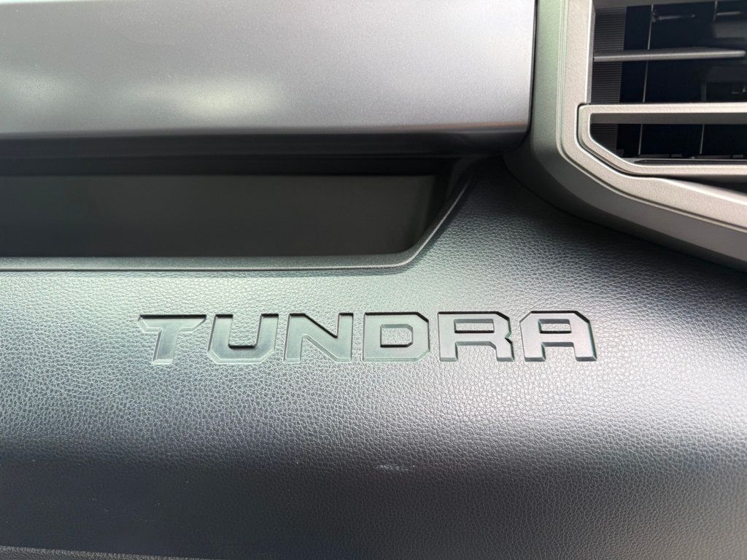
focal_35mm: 24
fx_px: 518
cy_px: 280
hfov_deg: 71.6
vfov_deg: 56.8
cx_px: 374
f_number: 1.78
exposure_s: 1/129
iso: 50
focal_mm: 6.76
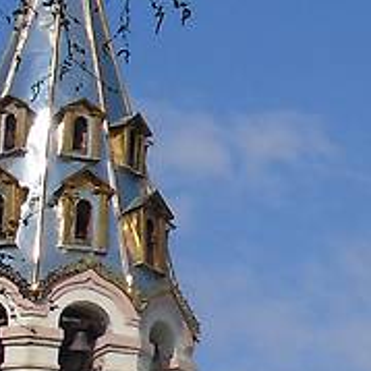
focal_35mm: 237
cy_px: 400
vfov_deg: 7.3
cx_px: 694
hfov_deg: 7.2
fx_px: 2874
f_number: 4.6
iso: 80
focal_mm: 7.1
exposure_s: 1/1000
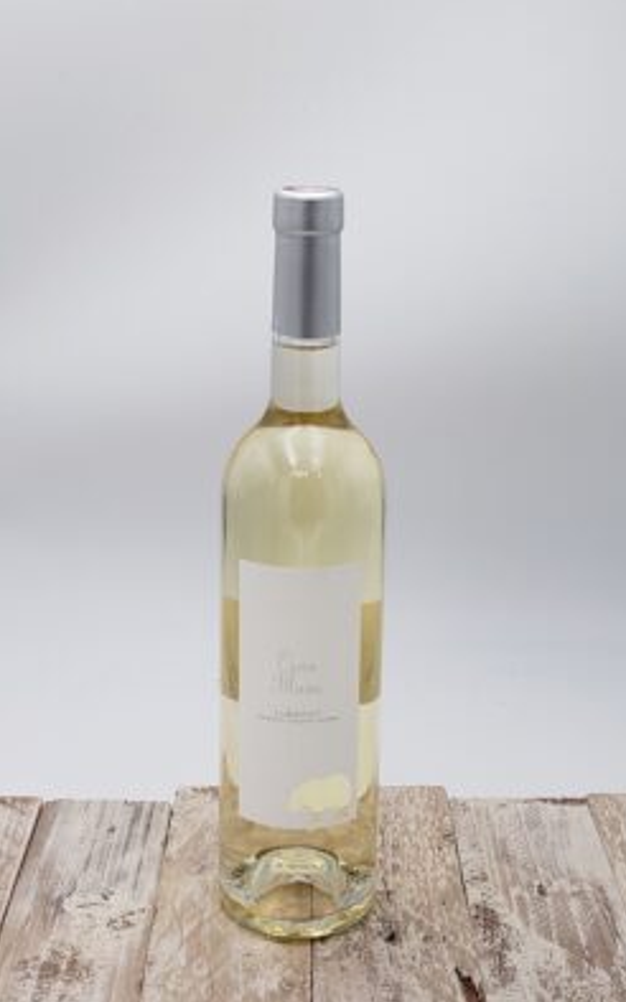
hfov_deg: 44.5
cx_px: 298
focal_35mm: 28
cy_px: 498
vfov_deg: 66.5
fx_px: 765
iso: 80
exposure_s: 1/100
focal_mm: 4.3
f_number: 2.4
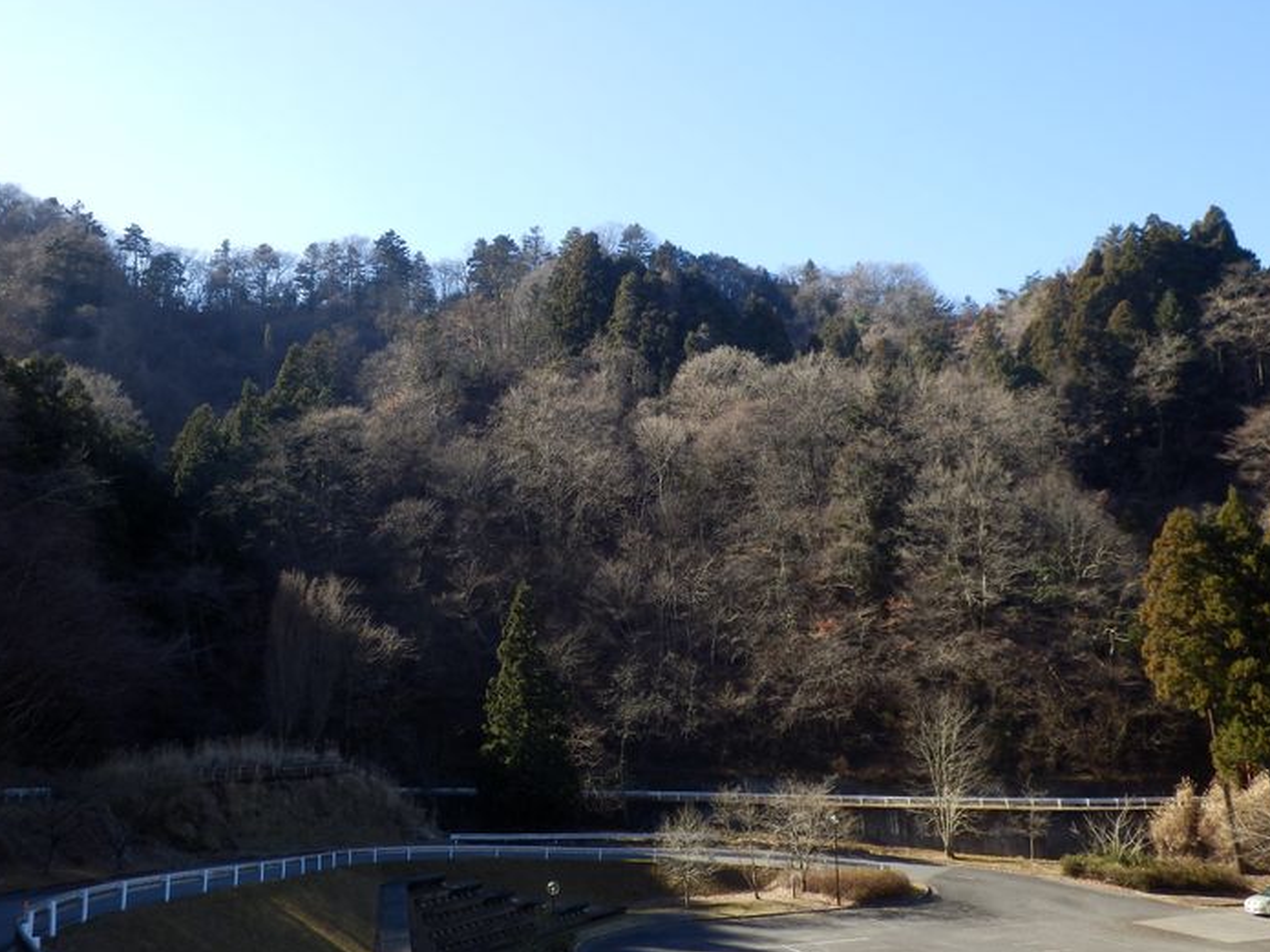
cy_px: 409
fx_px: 1394
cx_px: 651
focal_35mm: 38
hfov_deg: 49.0
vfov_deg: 37.6
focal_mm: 5.9
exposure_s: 1/320
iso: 80
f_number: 3.7
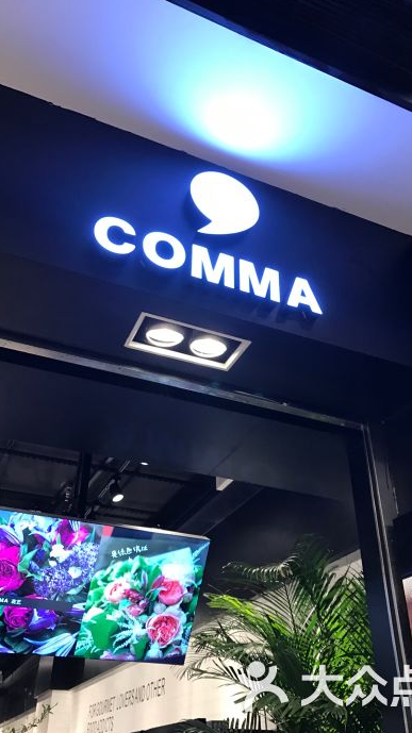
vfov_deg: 62.6
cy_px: 369
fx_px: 603
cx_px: 225
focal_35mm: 31
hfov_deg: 37.7
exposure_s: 1/33
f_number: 1.8
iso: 40
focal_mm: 3.99
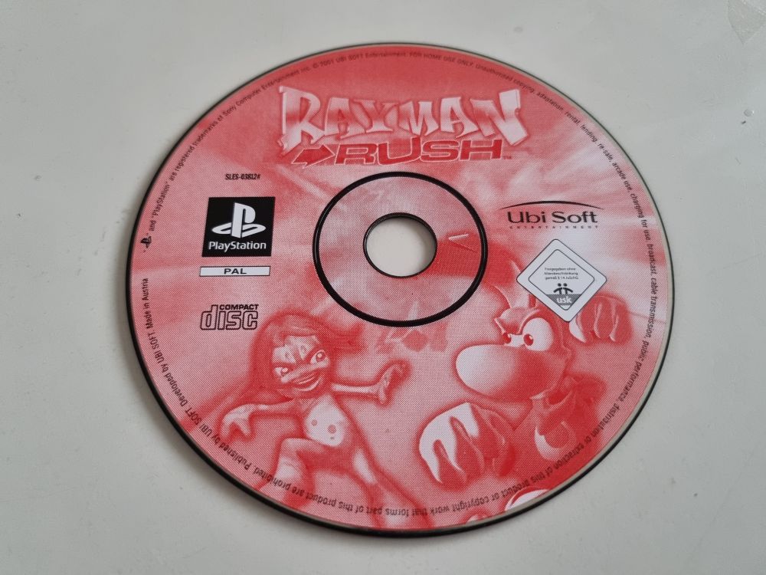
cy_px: 288
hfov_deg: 67.3
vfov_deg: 53.1
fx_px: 575
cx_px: 383
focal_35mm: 26
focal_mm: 5.4
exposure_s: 1/50
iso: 640
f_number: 1.8
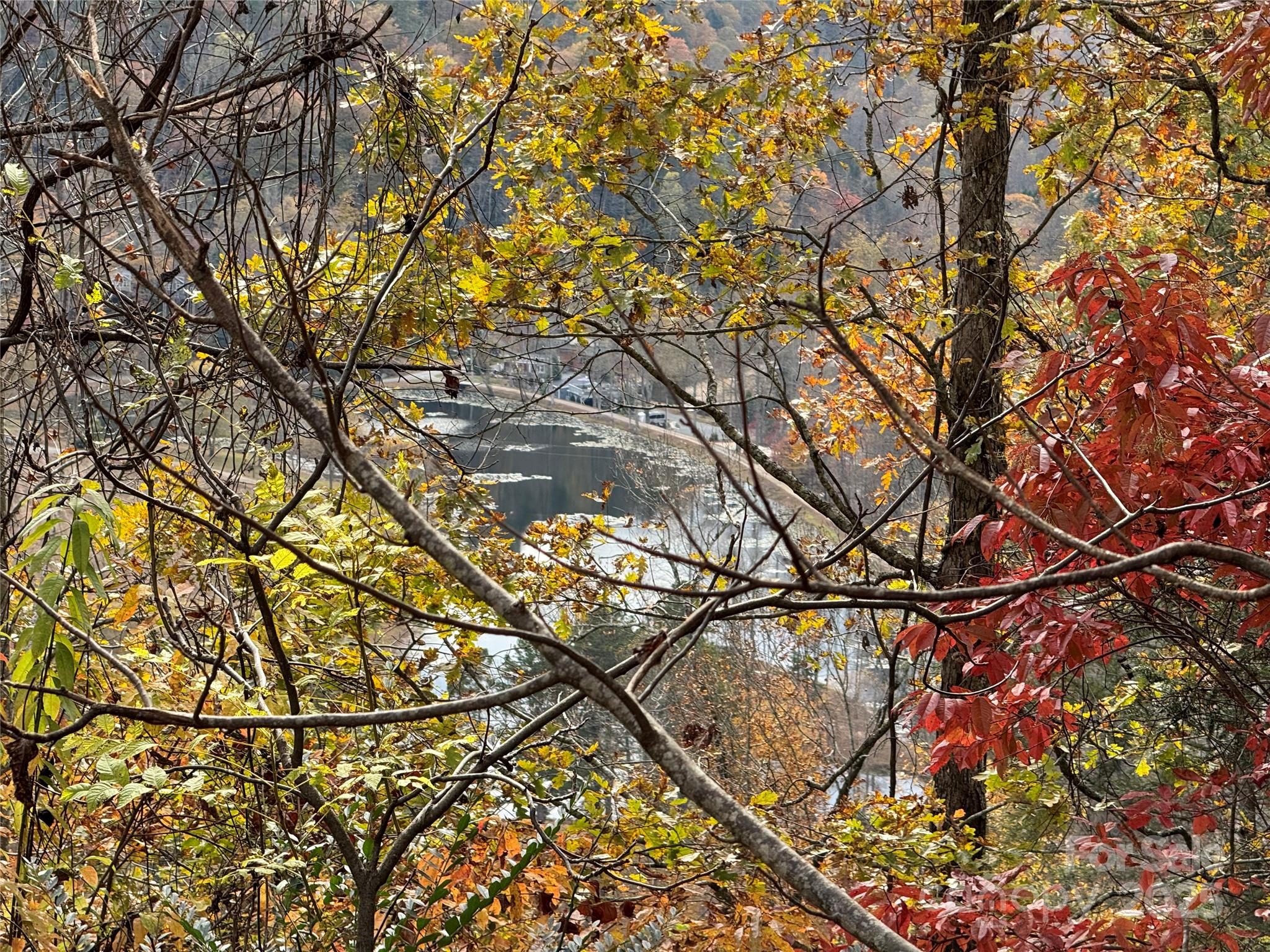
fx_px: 4403
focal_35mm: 120
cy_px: 476
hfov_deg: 16.4
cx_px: 635
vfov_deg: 12.3
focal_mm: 15.66
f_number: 2.8
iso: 50
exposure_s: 1/252
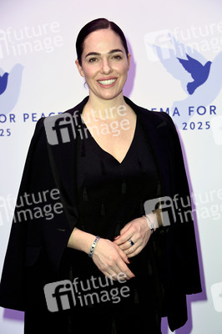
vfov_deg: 23.9
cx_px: 111
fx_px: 788
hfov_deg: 16.0
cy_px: 167
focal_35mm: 85
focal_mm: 85
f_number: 5.6
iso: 640
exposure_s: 1/250
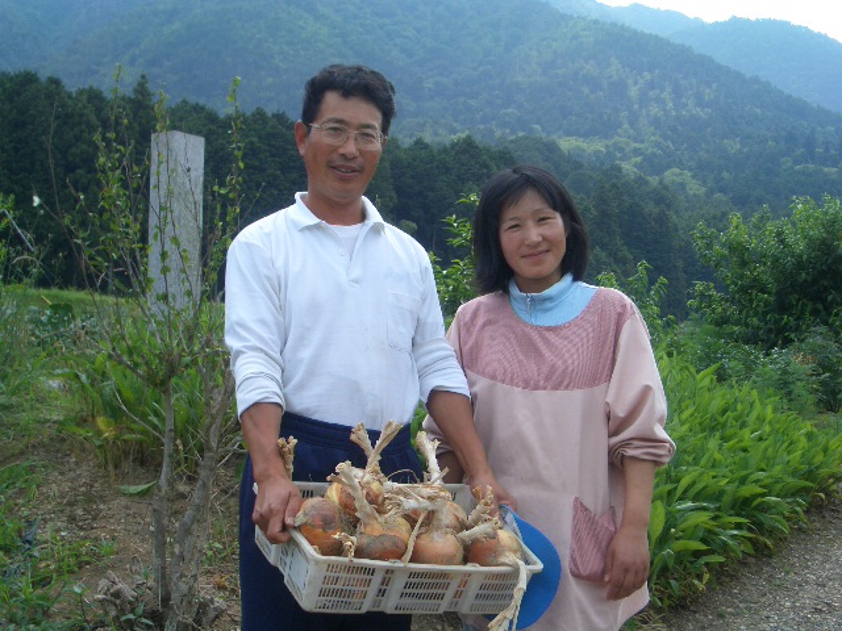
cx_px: 421
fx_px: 1192
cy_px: 316
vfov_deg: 29.7
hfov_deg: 38.9
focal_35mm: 49
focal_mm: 8.2
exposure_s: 1/200
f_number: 5
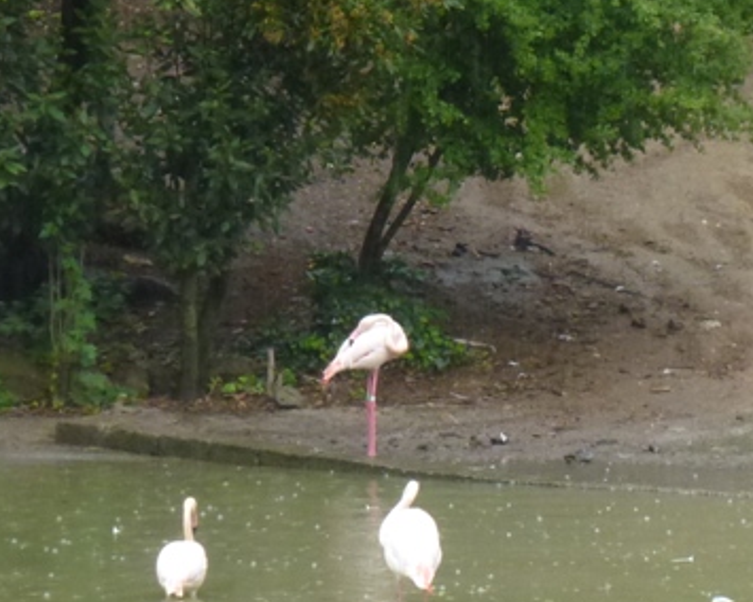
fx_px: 9739
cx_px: 721
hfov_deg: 4.4
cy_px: 358
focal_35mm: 437
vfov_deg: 3.5
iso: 250
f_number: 5.3
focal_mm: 27.7
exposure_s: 1/100
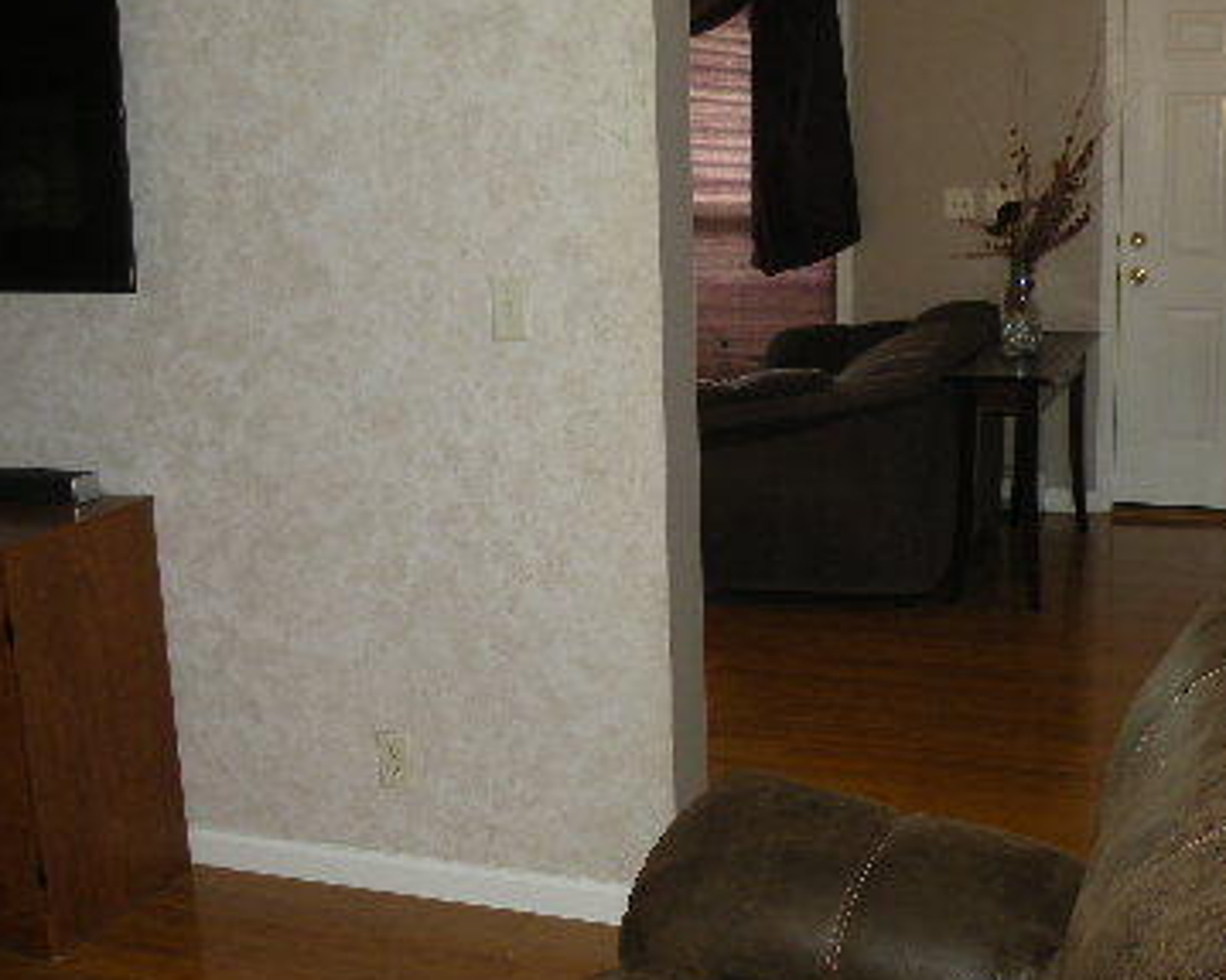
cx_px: 785
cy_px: 505
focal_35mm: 47
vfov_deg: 32.1
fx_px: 1705
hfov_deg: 39.2
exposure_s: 1/30
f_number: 2.8
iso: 64
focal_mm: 4.7
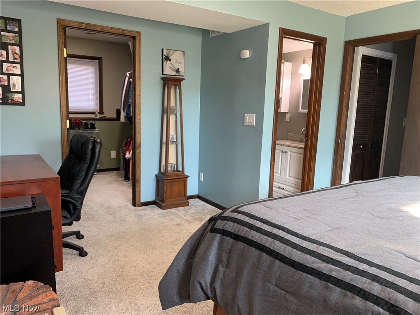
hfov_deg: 67.3
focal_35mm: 26
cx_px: 210
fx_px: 315
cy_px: 158
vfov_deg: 53.1
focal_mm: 4.25
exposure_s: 1/60
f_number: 1.8
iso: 125
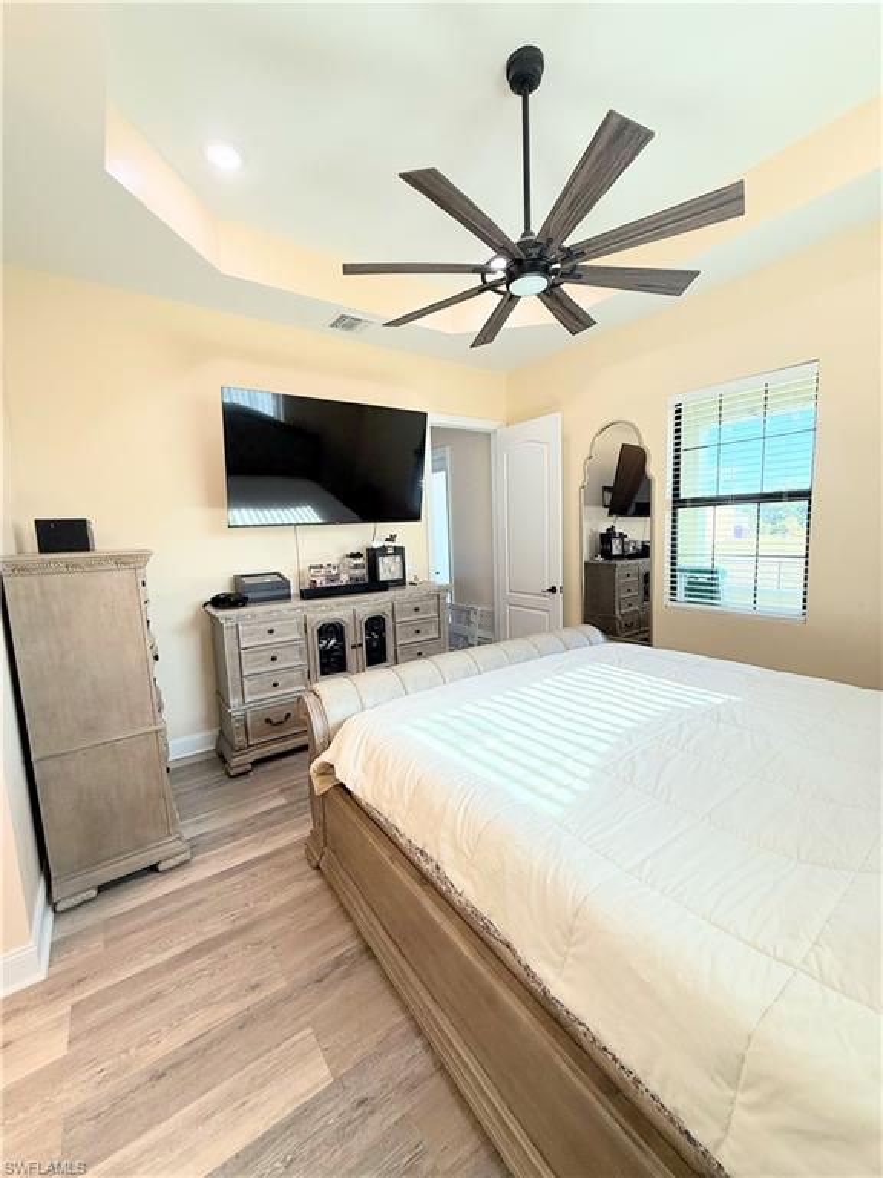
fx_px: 476
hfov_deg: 85.7
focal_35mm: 14
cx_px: 442
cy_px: 589
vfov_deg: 102.1
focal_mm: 2.22
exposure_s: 1/131
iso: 64
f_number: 2.2
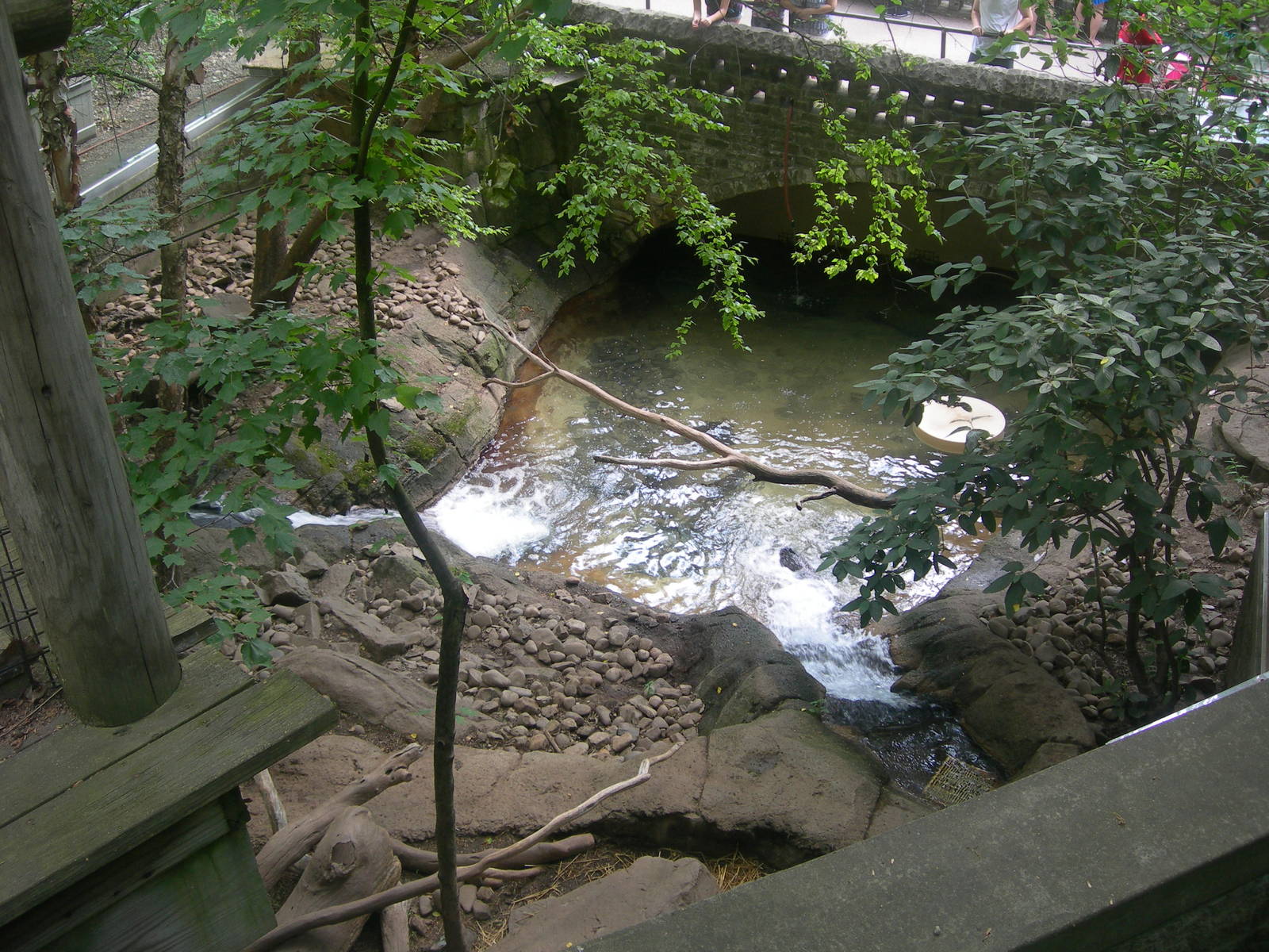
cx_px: 634
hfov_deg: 49.0
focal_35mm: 38
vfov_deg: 37.7
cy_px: 476
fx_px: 1393
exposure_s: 1/50.3
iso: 50
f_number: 2.8
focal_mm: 7.8
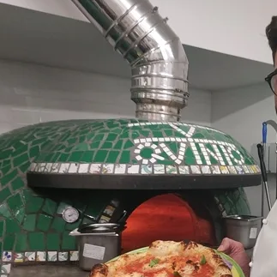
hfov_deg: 37.5
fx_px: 380
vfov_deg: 39.4
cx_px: 247
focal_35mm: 42
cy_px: 191
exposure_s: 1/25
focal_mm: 3.94
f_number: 1.9
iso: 200
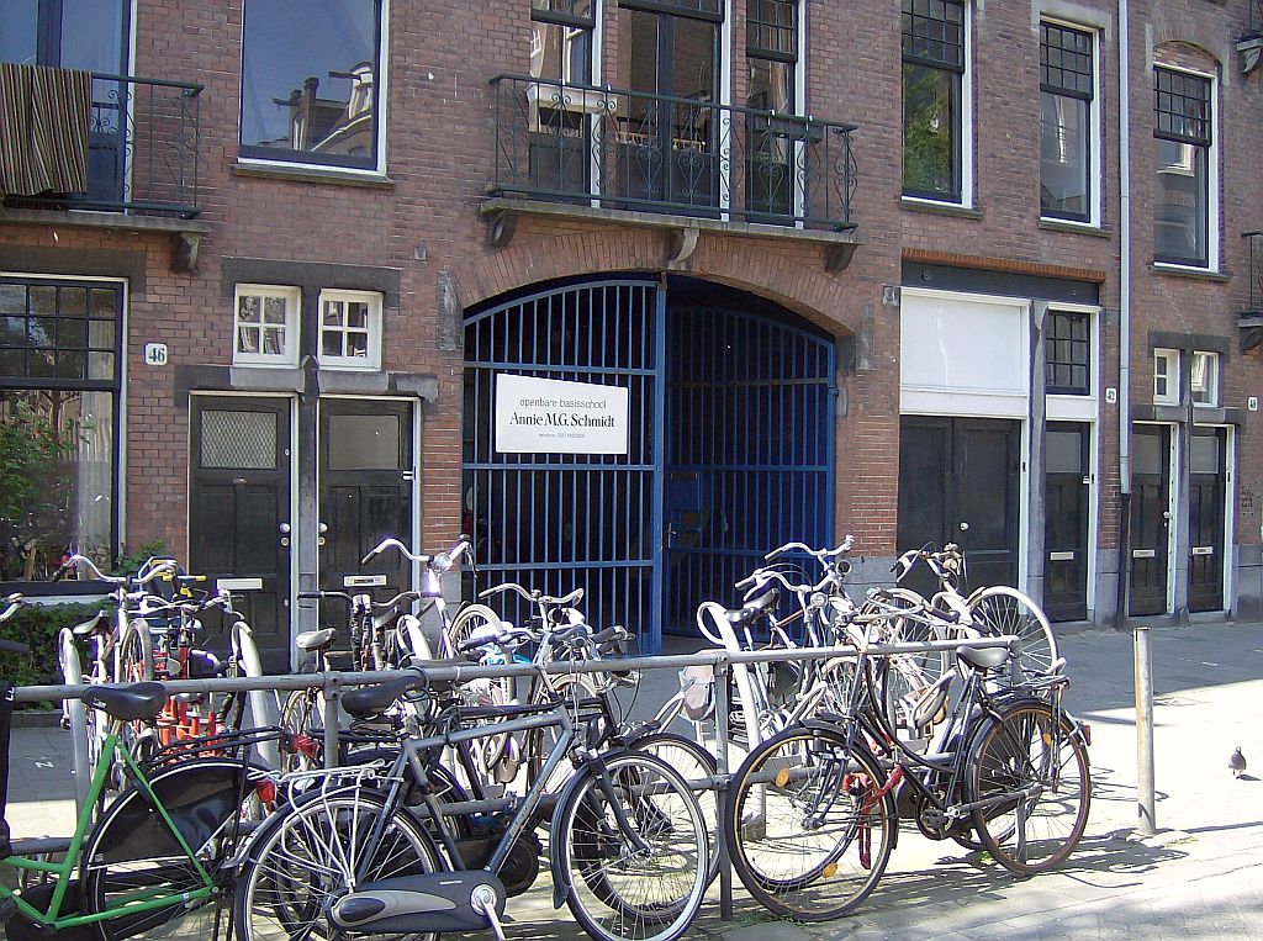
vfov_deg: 37.6
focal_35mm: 38
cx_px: 632
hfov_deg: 49.1
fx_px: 1383
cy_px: 470
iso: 100
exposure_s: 1/321
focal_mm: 6.4
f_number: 2.9
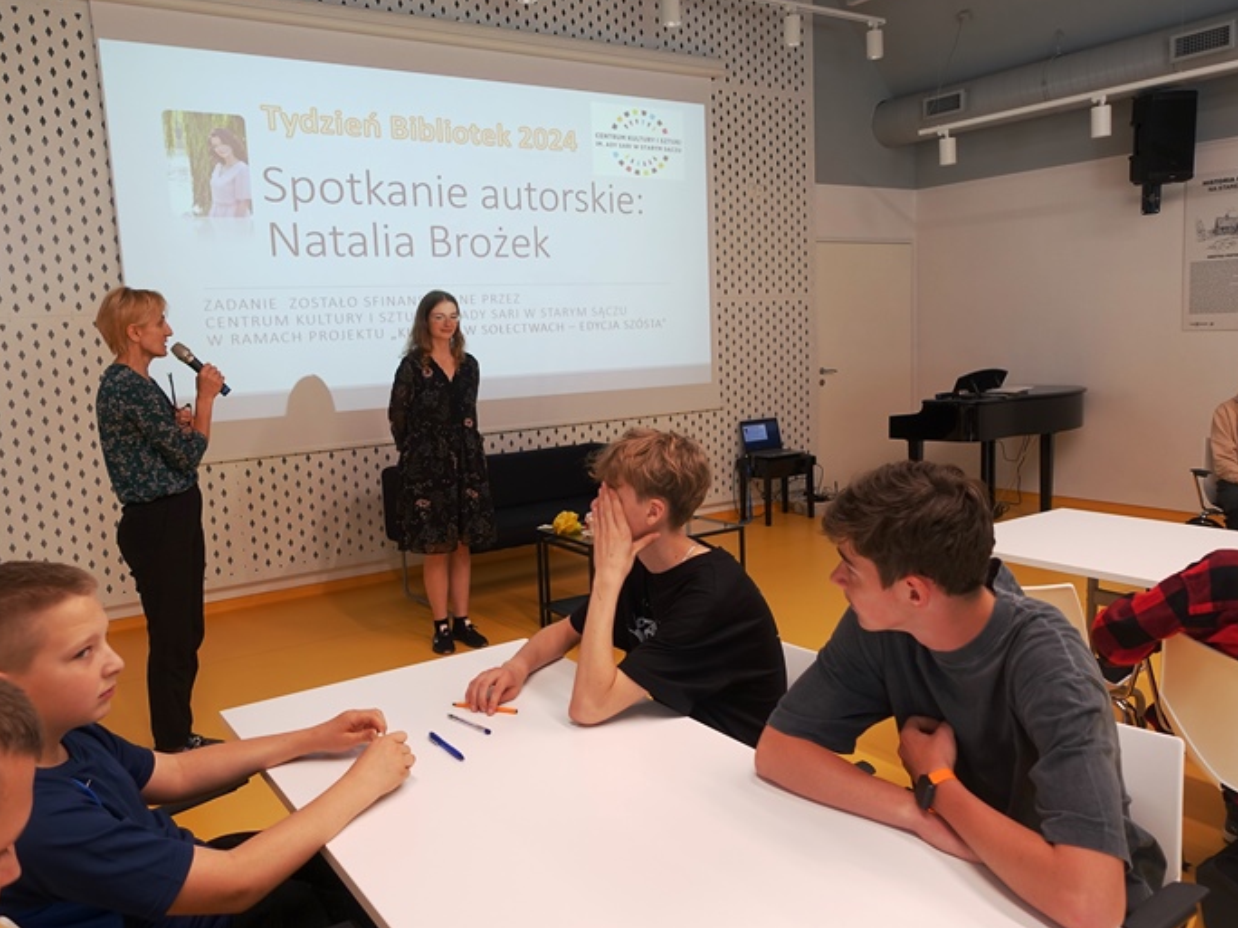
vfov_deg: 51.4
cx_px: 588
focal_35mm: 27
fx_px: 966
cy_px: 459
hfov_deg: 65.3
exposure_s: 1/30
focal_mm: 8.8
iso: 125
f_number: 2.8
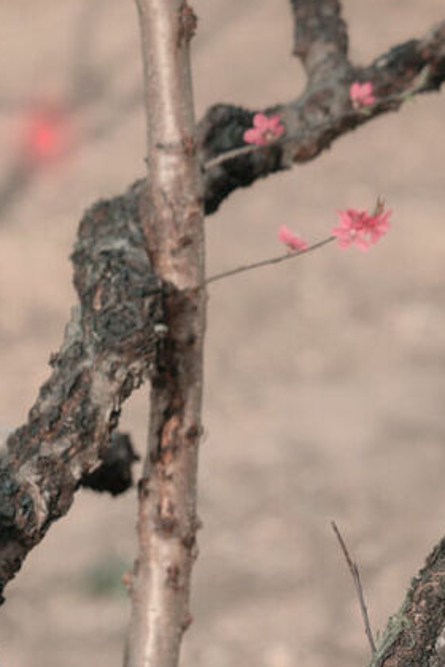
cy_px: 974
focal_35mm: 427
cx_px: -24
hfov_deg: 3.2
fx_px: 7917
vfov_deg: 4.8
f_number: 2.8
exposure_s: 1/1000
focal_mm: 115
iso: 50
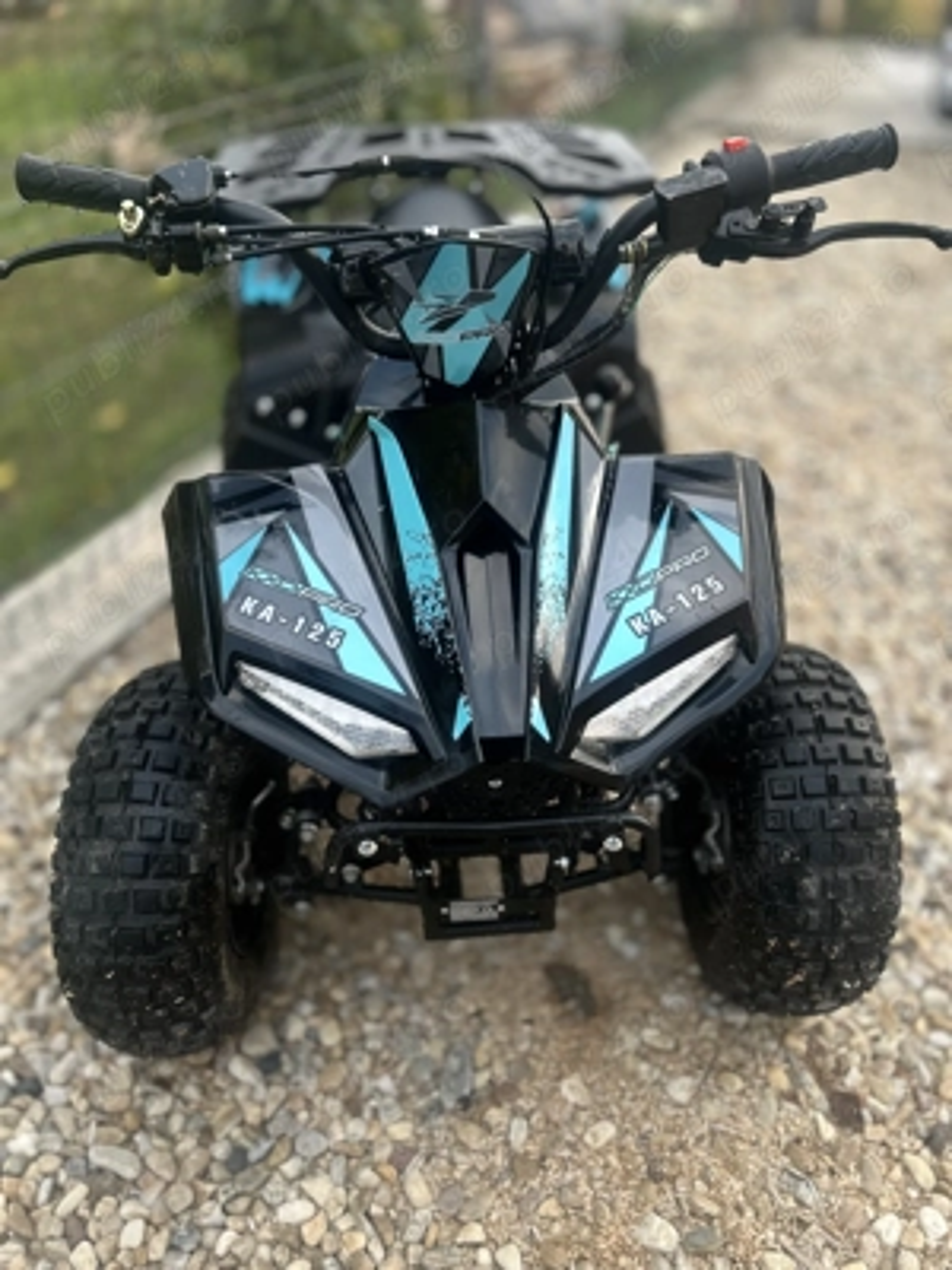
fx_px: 953
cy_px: 635
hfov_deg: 53.1
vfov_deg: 67.3
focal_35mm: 26
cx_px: 476
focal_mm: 5.7
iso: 32
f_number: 1.5
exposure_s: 1/121
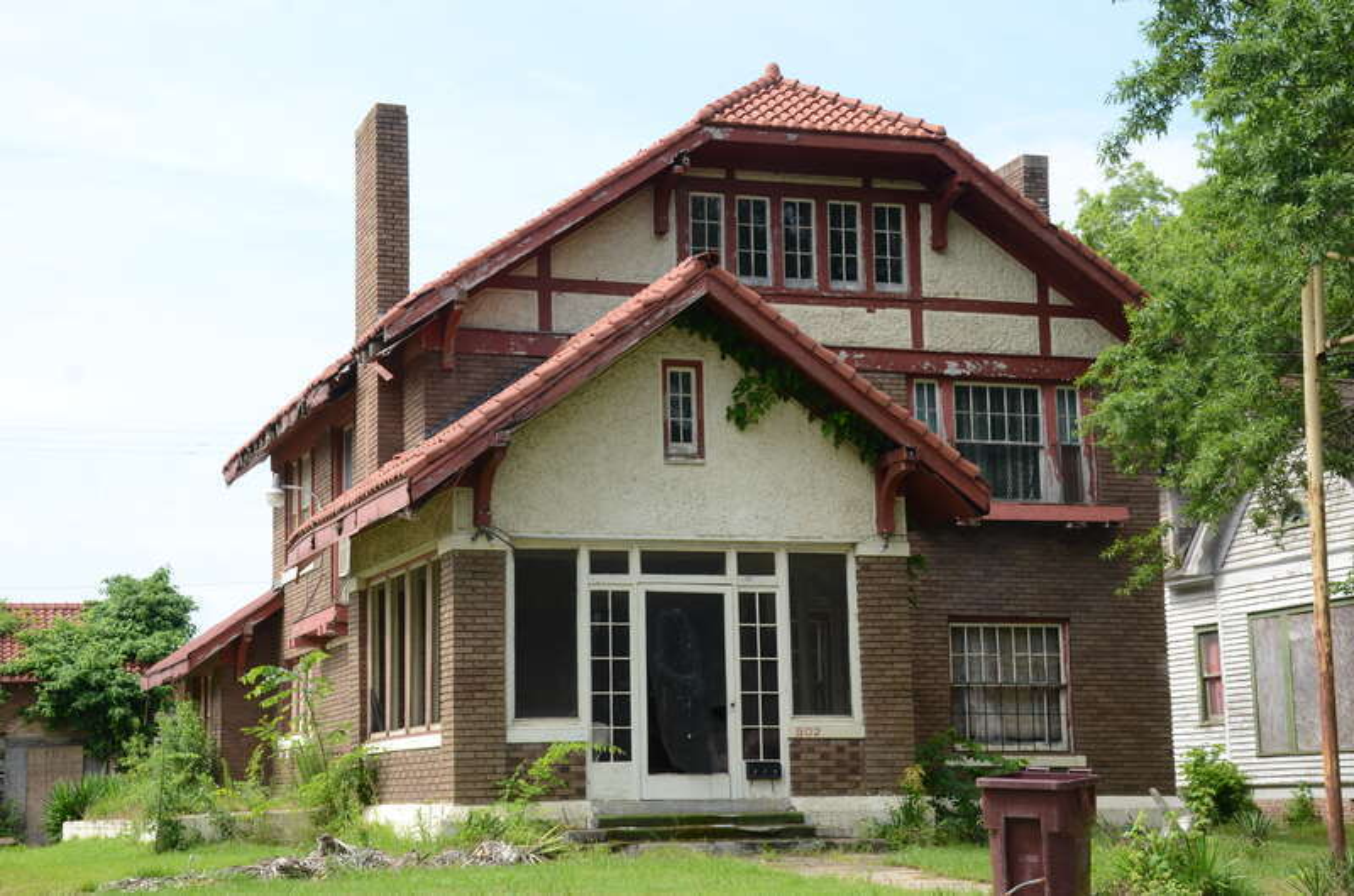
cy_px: 448
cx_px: 677
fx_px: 2365
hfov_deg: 32.0
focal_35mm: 63
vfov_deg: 21.5
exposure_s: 1/320
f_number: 8
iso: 200
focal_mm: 42
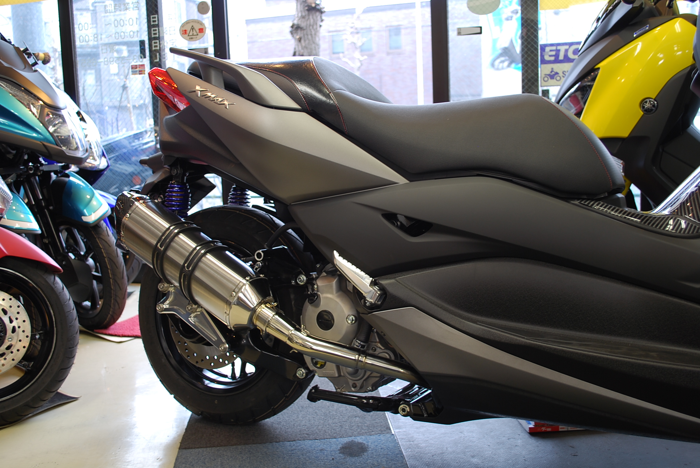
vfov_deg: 37.0
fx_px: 701
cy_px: 234
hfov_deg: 53.1
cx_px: 350
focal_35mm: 36
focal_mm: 24
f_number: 4.2
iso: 100
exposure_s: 1/6
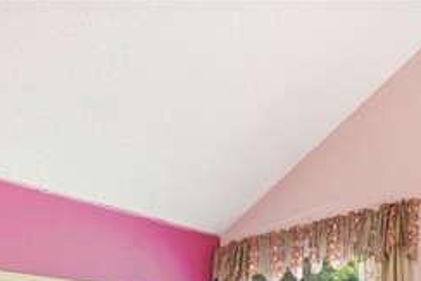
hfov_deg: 46.0
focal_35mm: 42
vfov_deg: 26.8
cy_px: 367
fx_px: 491
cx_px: 160
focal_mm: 16
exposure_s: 1/50
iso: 400
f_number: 8
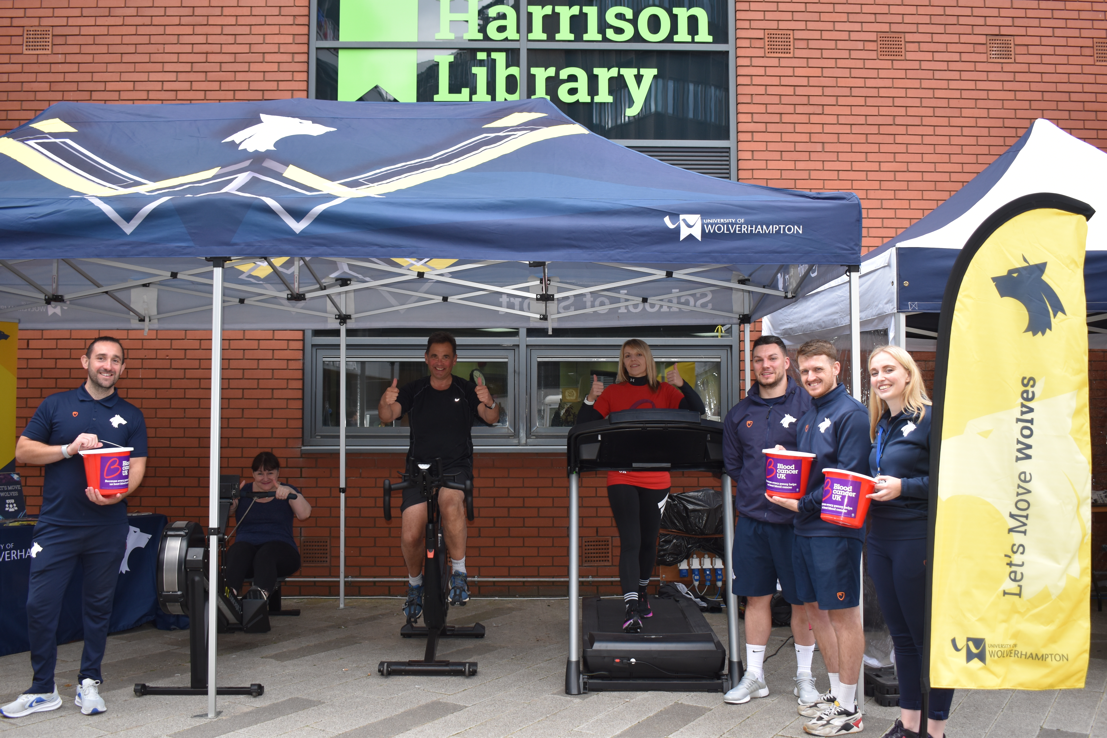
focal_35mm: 36
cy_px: 369
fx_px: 1107
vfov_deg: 36.9
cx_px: 554
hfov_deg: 53.1
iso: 250
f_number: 5
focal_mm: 24
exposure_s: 1/200
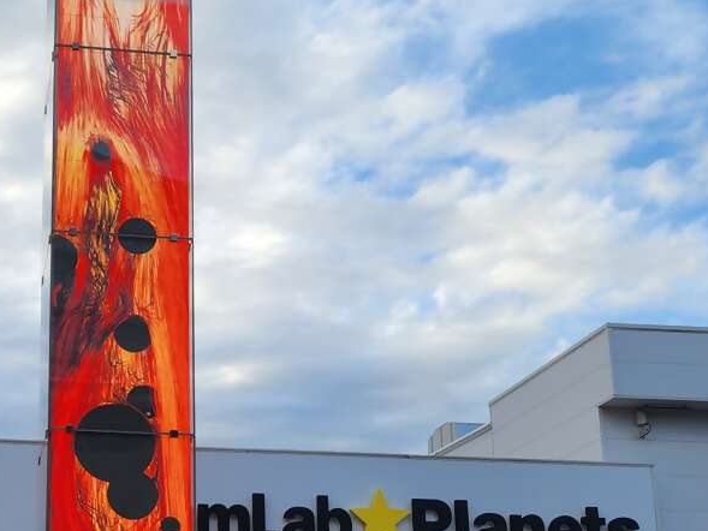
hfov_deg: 69.4
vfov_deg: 54.9
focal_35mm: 25
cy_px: 268
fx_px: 511
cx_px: 350
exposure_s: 1/500
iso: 12
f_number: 1.8
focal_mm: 6.4
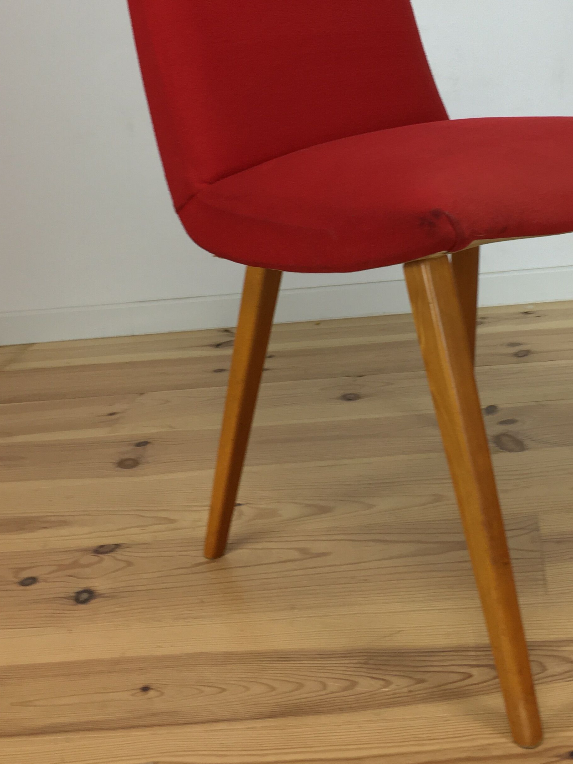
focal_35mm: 48
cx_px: 420
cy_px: 200
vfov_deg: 38.7
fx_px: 1059
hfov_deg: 29.8
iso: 40
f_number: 2.2
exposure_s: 1/33
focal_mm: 4.15
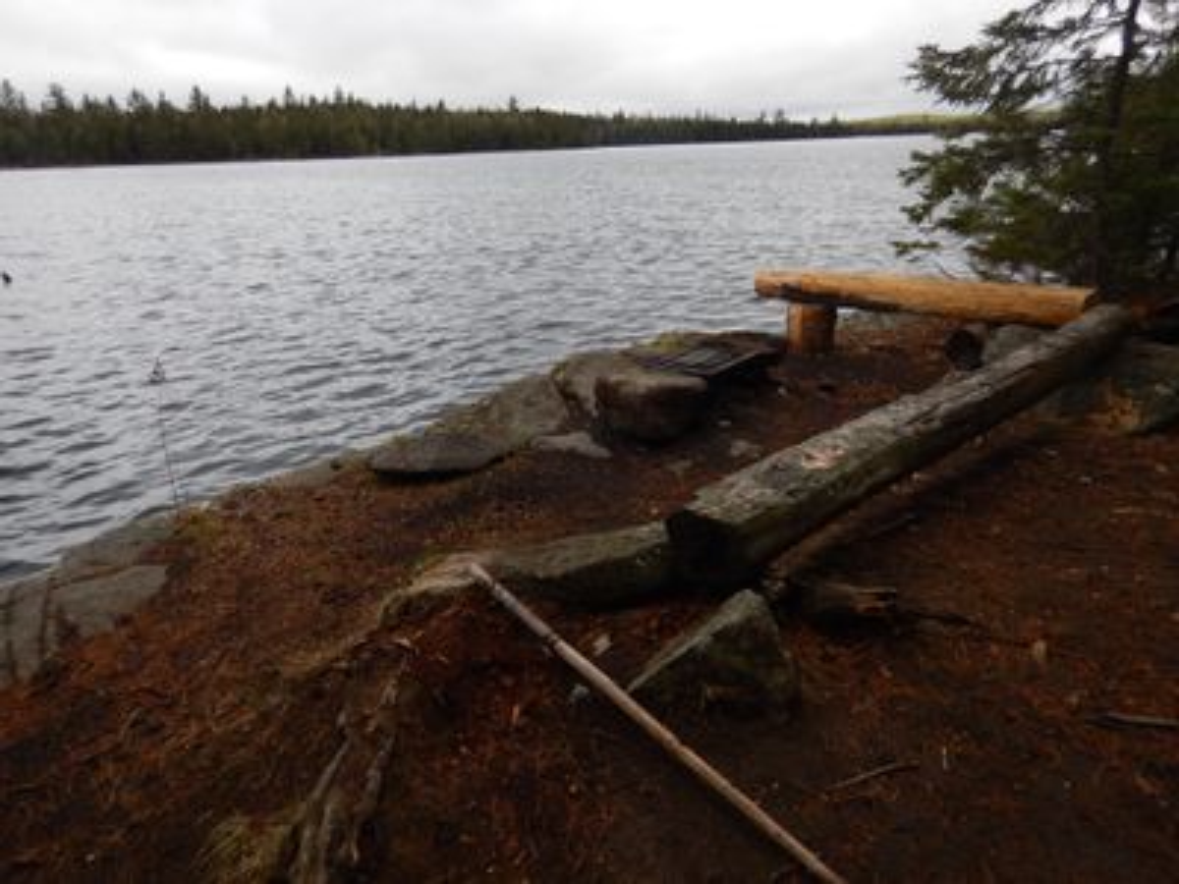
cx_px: 590
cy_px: 442
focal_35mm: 24
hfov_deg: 71.6
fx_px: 817
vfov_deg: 56.8
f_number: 2.8
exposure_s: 1/400
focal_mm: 4.3
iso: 125
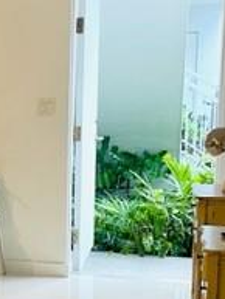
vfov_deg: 22.7
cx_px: -143
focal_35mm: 86
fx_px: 744
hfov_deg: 15.4
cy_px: 197
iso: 160
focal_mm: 4.2
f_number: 1.6
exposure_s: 1/60
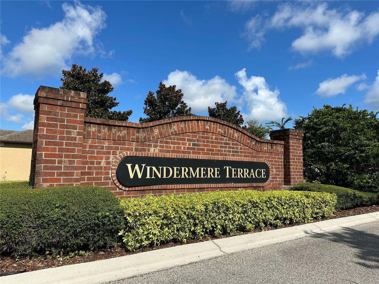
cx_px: 190
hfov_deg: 71.6
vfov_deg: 56.8
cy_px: 142
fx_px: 263
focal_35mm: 24
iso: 80
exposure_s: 1/5525
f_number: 1.78
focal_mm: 6.86
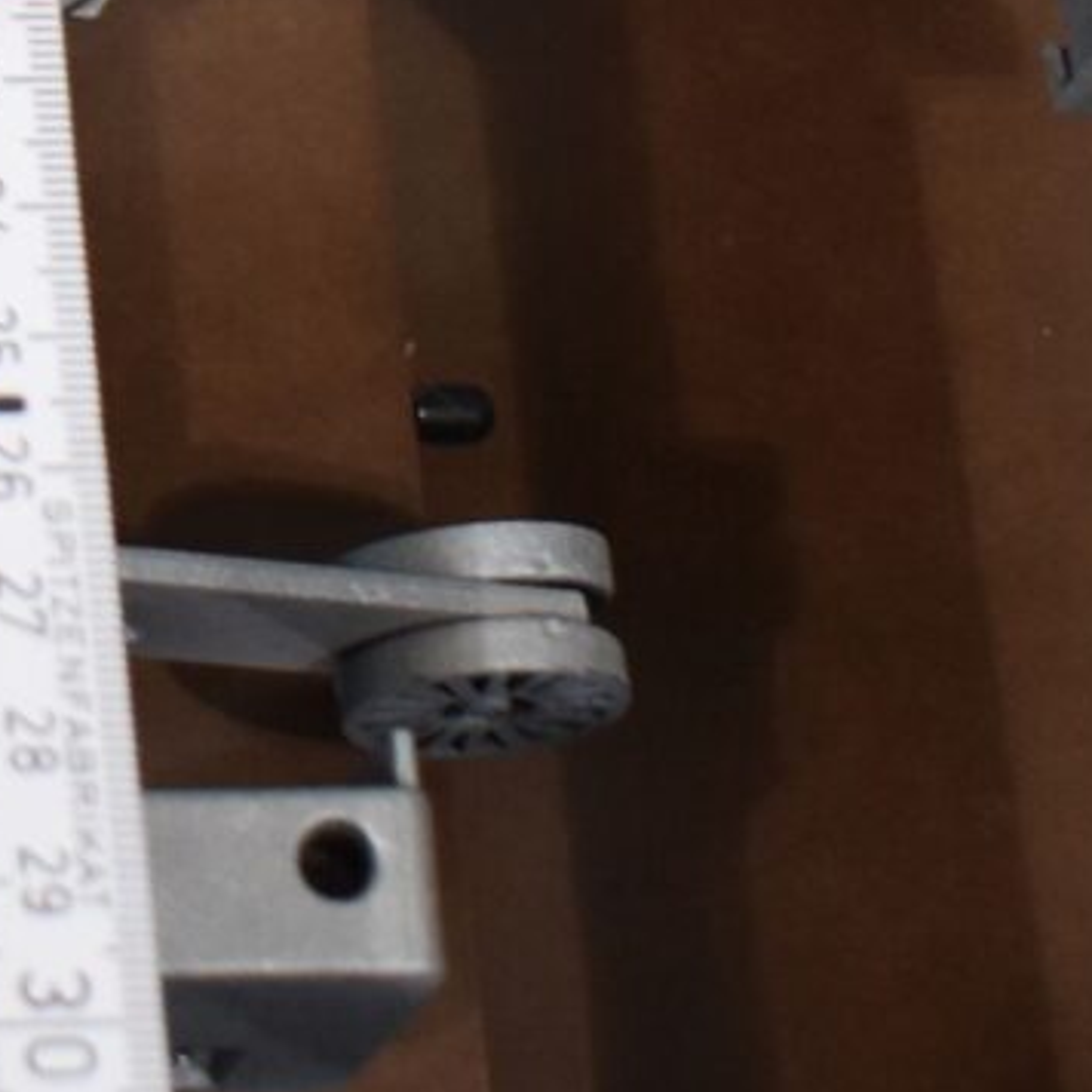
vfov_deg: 10.0
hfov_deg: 10.1
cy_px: -891
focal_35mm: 165
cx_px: -733
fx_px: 5889
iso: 560
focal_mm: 18
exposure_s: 1/250
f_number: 3.5
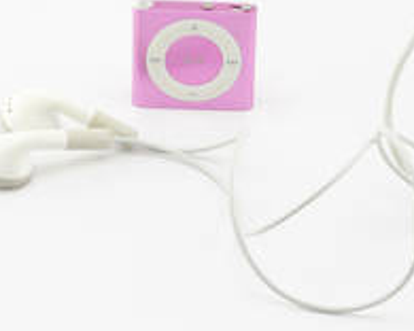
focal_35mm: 162
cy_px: 74
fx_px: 1985
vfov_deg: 9.5
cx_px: 202
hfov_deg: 11.9
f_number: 16
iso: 100
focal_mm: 50
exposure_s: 3
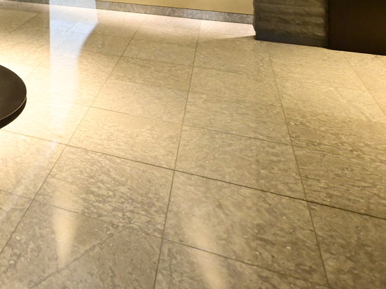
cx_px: -43
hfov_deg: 36.1
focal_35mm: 44
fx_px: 491
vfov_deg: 26.3
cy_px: -114
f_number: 3.2
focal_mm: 14
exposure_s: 1/50
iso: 1600
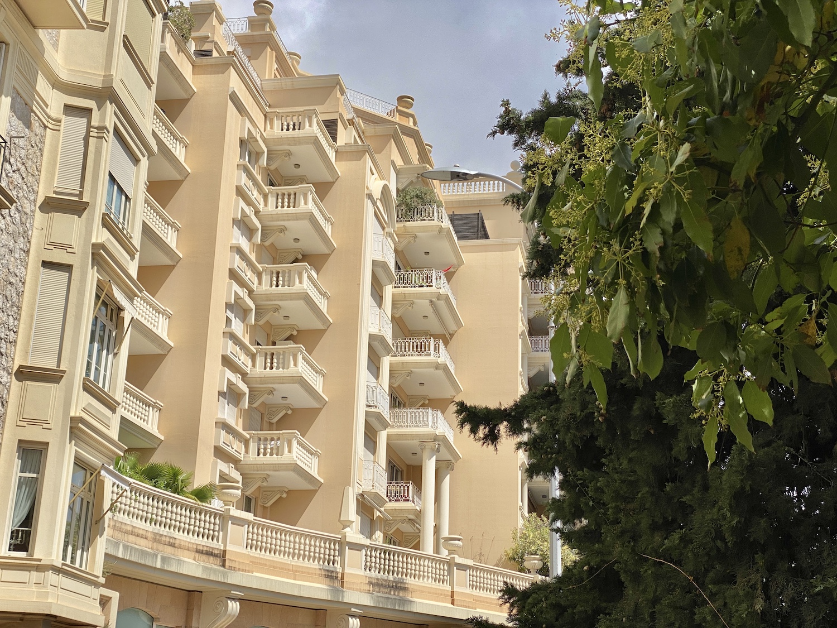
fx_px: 1257
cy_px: 314
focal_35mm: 52
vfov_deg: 28.0
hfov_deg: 36.8
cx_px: 418
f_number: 2
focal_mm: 6
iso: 20
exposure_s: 1/2179
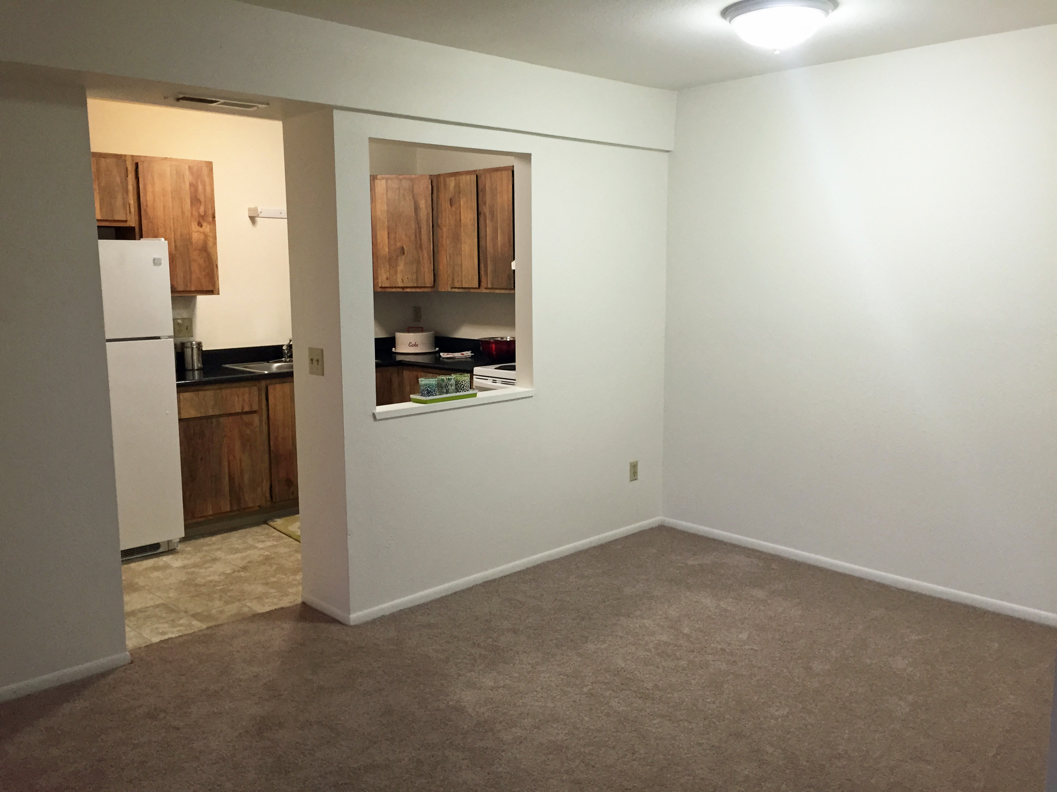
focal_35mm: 29
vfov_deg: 48.2
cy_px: 396
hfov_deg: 61.7
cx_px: 528
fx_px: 886
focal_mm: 4.15
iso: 100
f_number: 2.2
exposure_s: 1/30
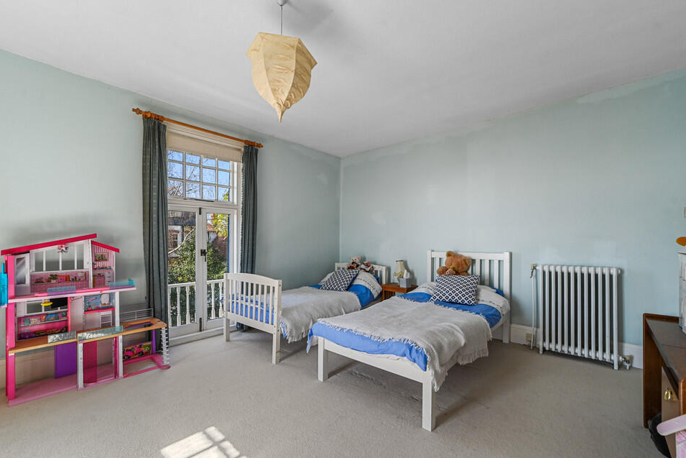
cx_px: 352
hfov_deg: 100.4
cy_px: 239
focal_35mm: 15
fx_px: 286
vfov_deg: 77.3
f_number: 8
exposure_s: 1/15
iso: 400
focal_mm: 14
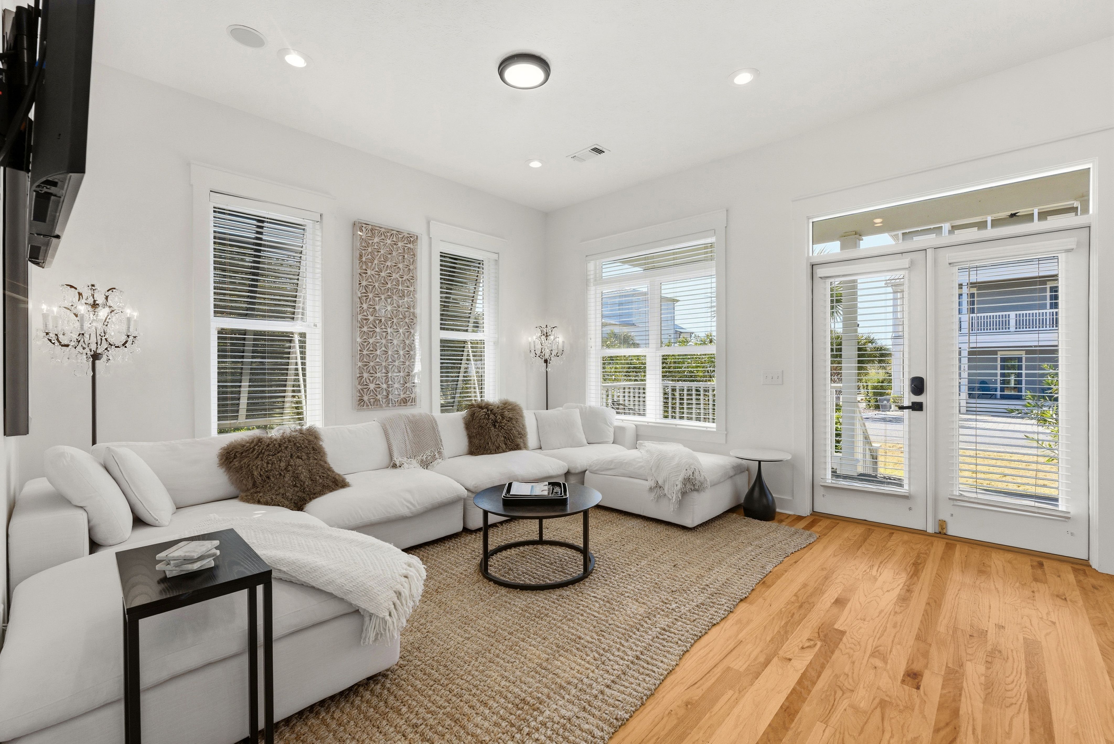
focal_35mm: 16
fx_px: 480
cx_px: 557
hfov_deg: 98.5
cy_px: 372
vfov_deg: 75.6
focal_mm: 15.5
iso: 400
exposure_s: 1/2500
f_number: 8
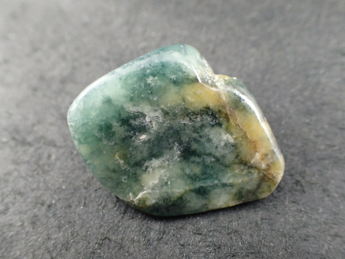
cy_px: 130
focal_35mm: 38
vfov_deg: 37.7
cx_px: 172
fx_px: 379
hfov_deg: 49.0
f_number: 2.7
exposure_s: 1/160
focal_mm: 6.86
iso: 500
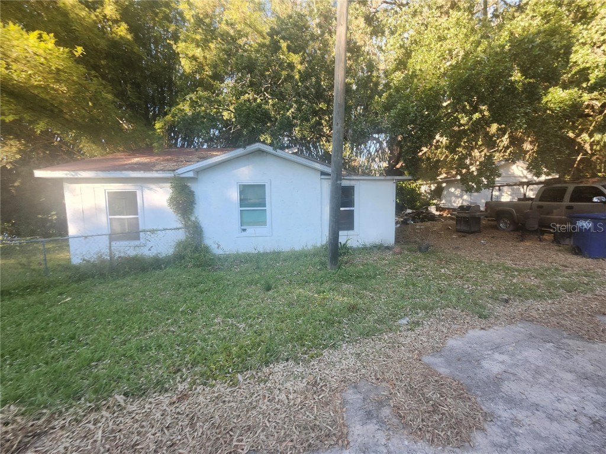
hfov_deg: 106.2
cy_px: 227
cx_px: 303
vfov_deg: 89.9
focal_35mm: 13
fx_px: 228
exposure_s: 1/120
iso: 50
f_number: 2.2
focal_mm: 1.74
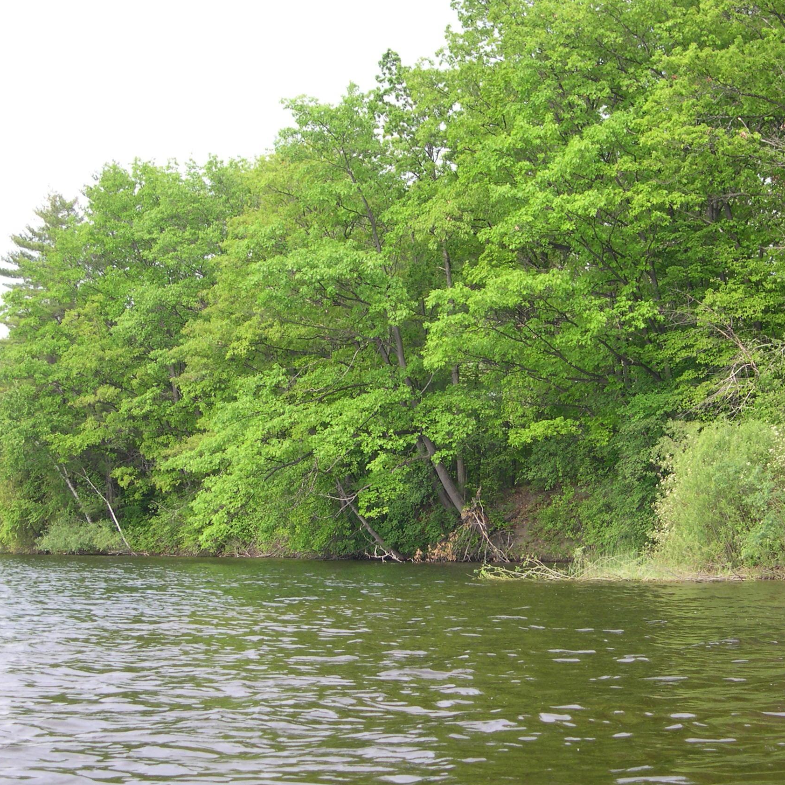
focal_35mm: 68
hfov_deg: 25.3
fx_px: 1745
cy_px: 393
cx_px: 431
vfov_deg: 25.4
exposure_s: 1/200
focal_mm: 12.2
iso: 100
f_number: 3.4
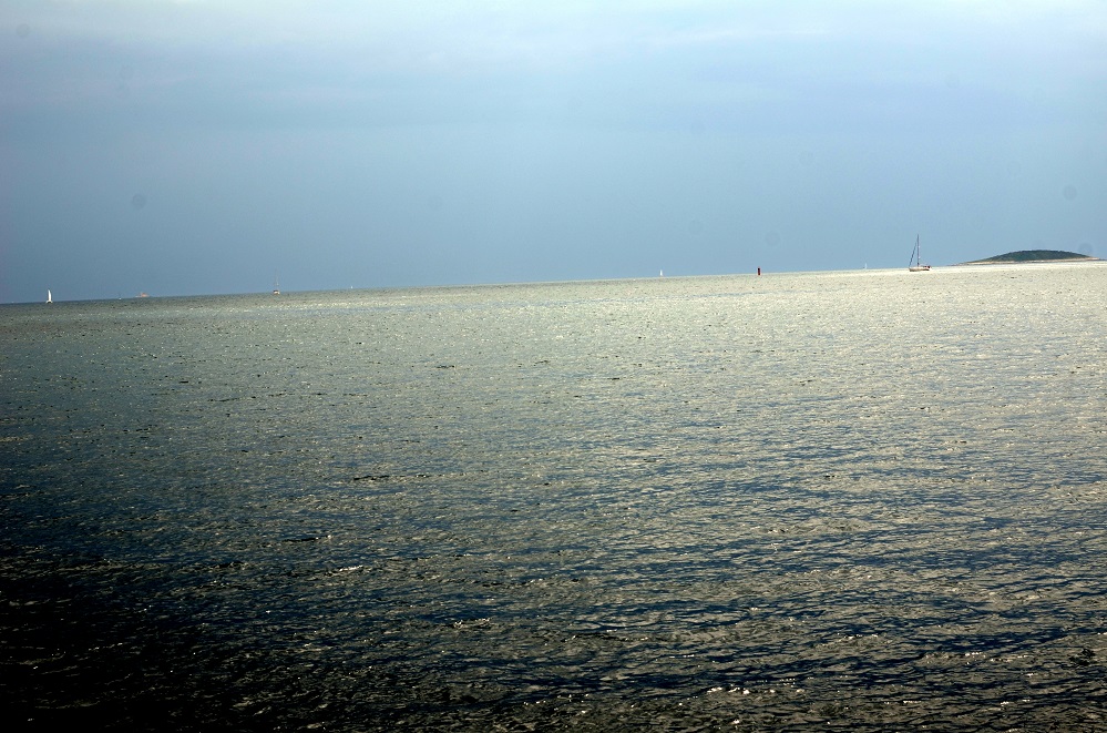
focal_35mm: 52
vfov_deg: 25.6
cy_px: 366
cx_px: 554
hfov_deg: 37.9
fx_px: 1611
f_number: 8
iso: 100
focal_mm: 35
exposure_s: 1/250
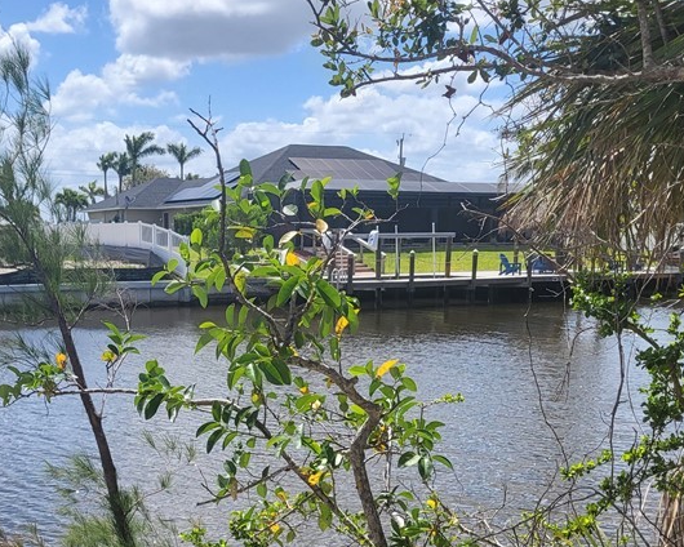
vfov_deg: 30.0
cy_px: 446
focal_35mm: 49
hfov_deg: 37.8
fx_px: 992
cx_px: 261
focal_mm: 4.25
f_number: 1.8
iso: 50
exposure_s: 1/2977
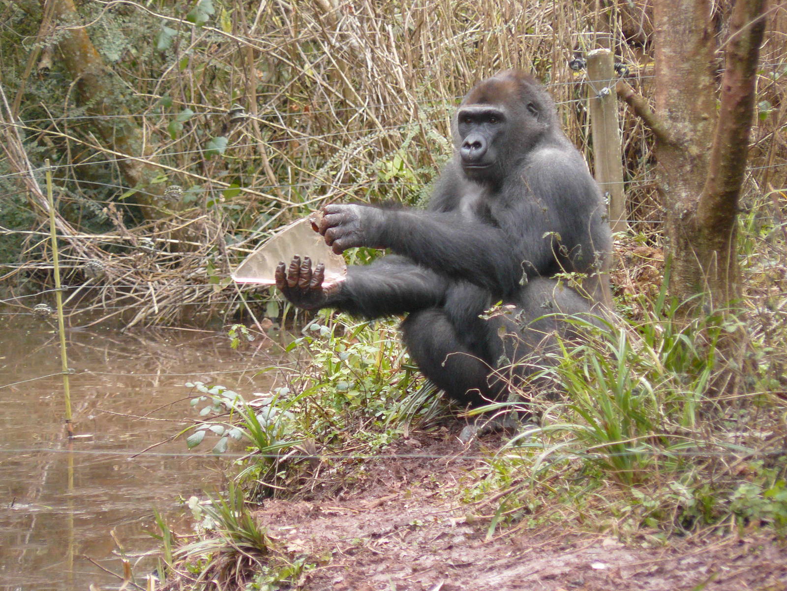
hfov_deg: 6.1
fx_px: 7389
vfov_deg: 4.6
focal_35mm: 325
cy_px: 296
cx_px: 394
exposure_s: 1/30
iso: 200
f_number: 3.3
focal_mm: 54.2
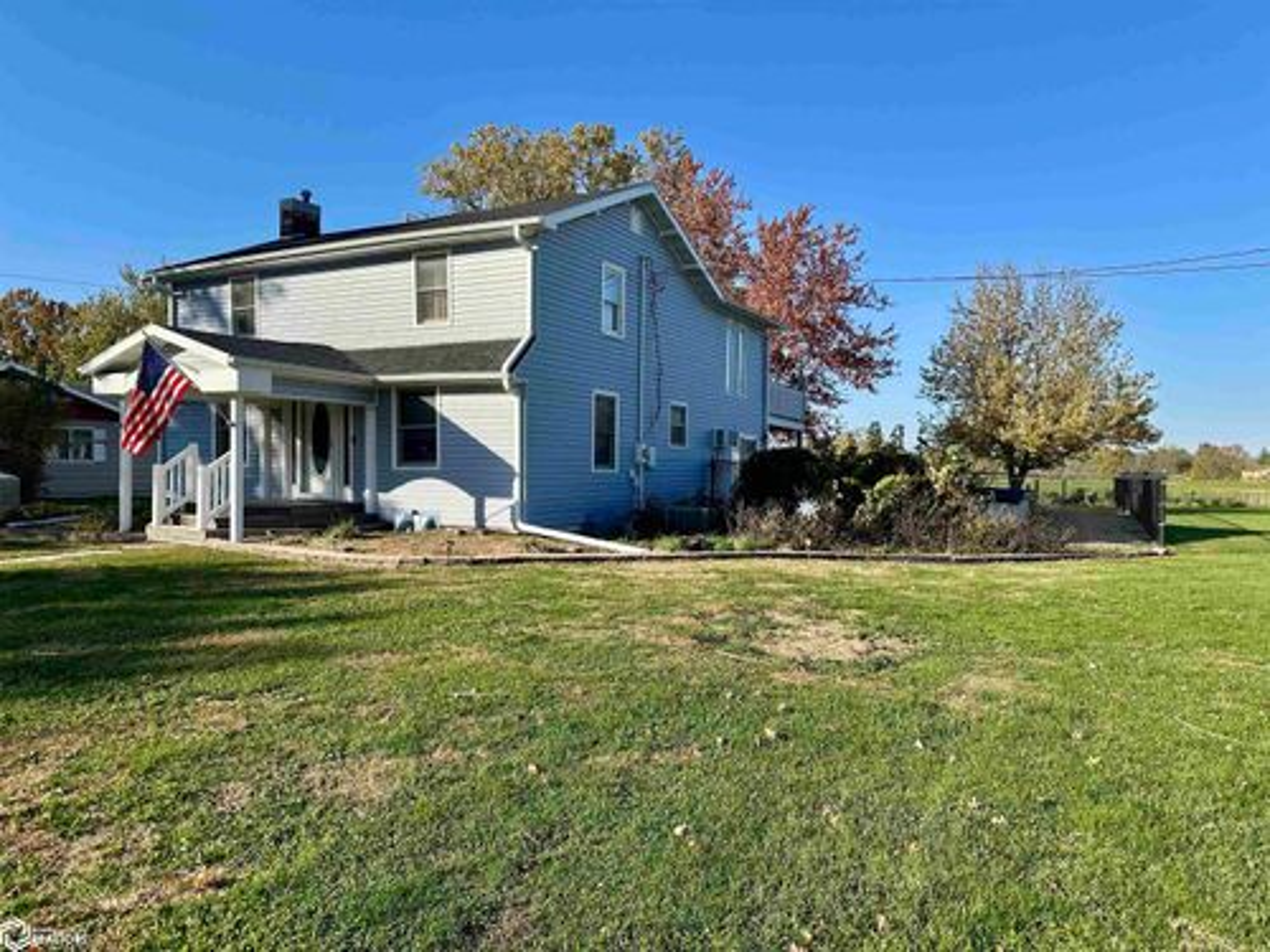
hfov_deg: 71.6
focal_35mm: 24
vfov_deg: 56.8
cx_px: 635
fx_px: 881
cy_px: 476
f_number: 1.78
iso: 80
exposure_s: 1/3155
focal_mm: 6.86
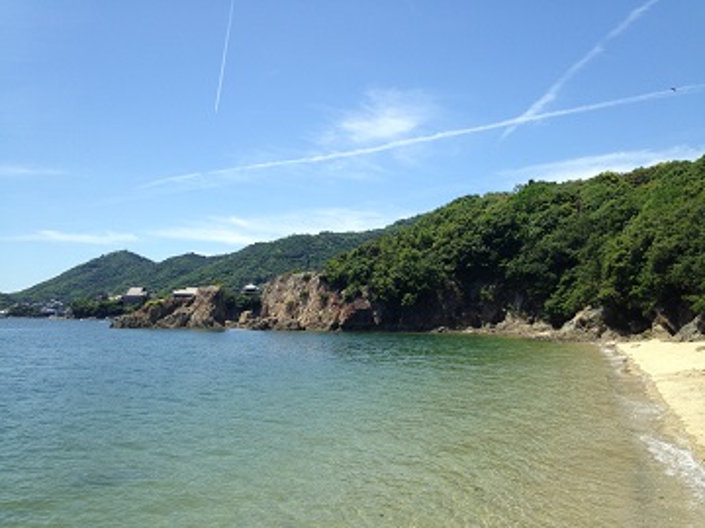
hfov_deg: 55.4
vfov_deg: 42.9
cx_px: 352
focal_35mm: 33
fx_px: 672
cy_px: 264
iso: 50
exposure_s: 1/1466
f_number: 2.4
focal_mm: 4.12
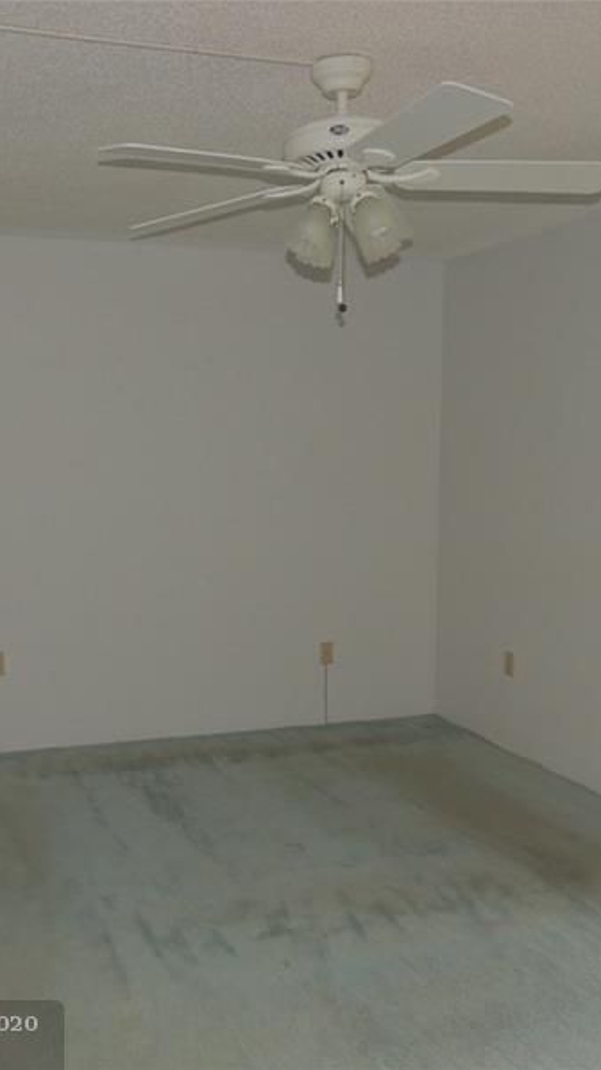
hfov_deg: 33.4
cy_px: 535
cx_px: 199
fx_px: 992
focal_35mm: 35
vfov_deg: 56.6
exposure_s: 1/30
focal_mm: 4.3
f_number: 3
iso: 200
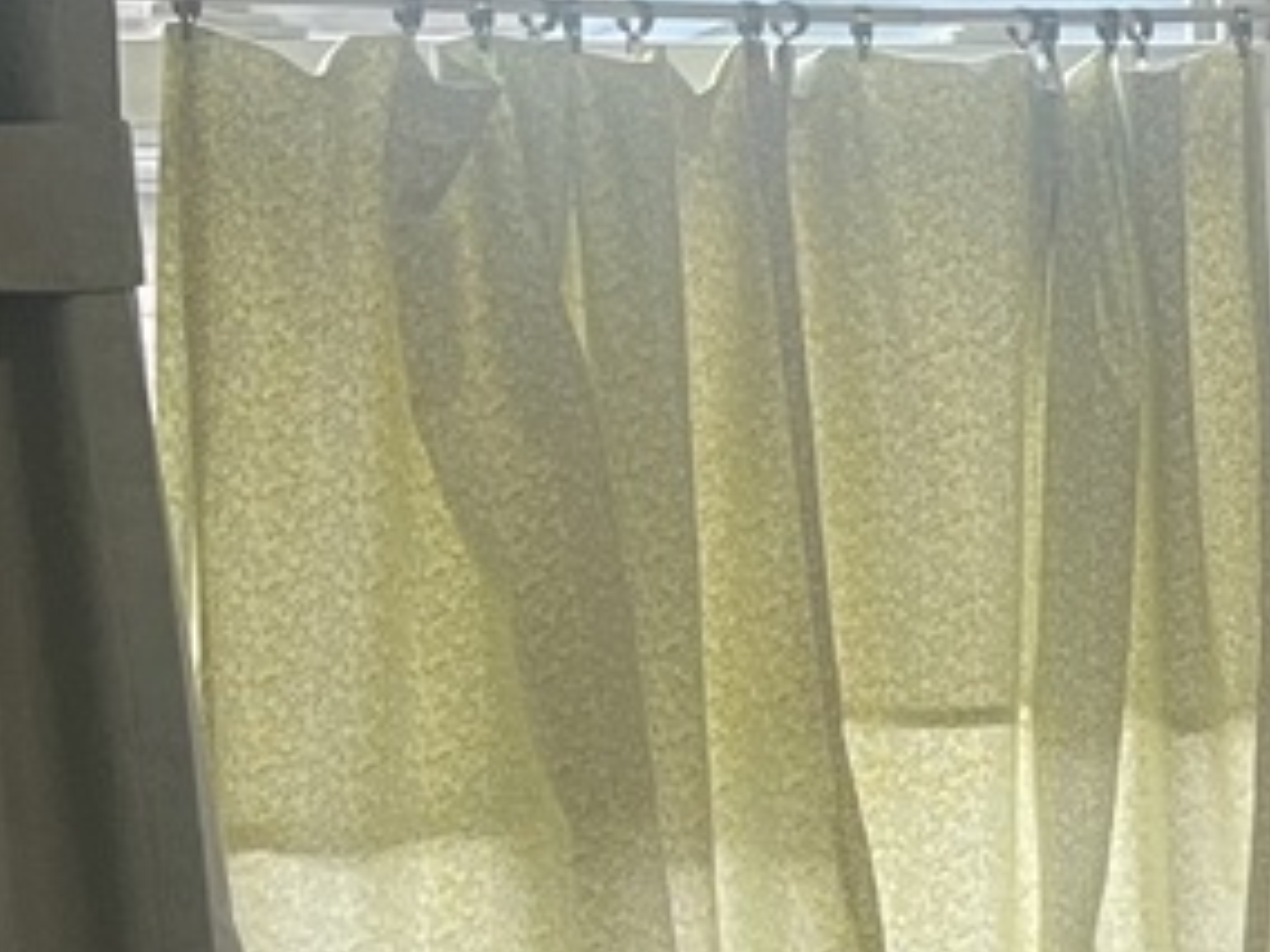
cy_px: 733
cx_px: 3139
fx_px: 4843
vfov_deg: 11.2
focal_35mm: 132
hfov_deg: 11.8
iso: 125
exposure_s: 1/60
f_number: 1.6
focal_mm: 5.1
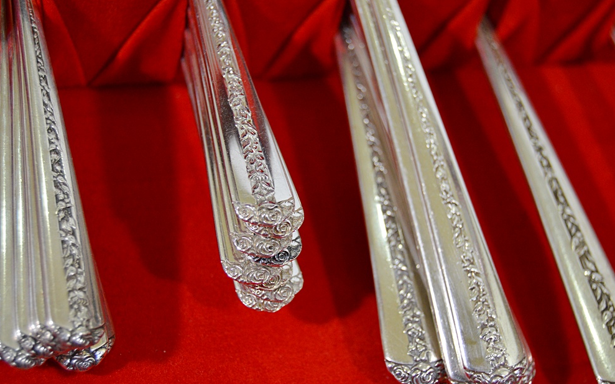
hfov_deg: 29.6
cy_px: 194
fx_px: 1165
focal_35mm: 70
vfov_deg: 18.7
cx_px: 308
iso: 800
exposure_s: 1/60
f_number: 5.3
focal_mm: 45
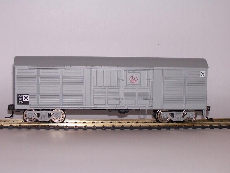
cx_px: 115
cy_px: 87
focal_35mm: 73
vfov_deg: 20.2
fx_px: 485
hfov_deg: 26.7
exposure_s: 1/90
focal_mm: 12.3
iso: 80
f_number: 3.4
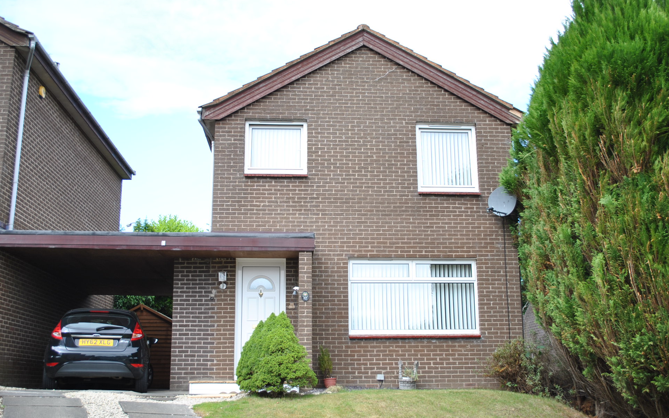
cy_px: 223
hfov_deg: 49.3
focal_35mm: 40
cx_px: 334
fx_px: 729
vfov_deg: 32.0
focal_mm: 26
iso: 100
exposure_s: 1/200
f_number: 7.1
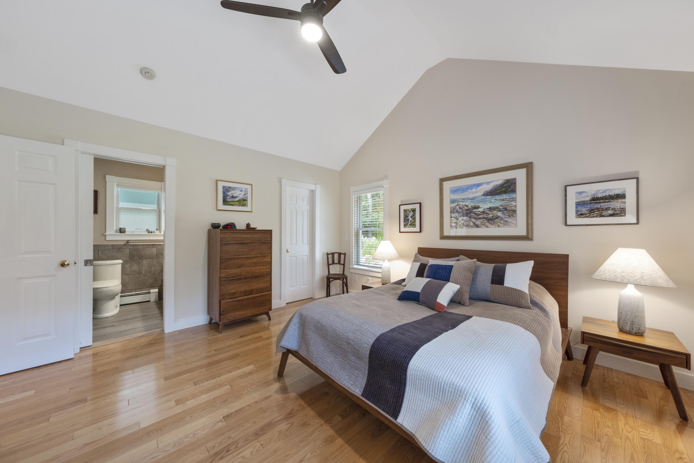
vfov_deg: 90.0
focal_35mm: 12
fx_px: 231
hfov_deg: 112.6
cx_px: 347
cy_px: 232
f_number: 8
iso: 400
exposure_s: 1/3
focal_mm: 8
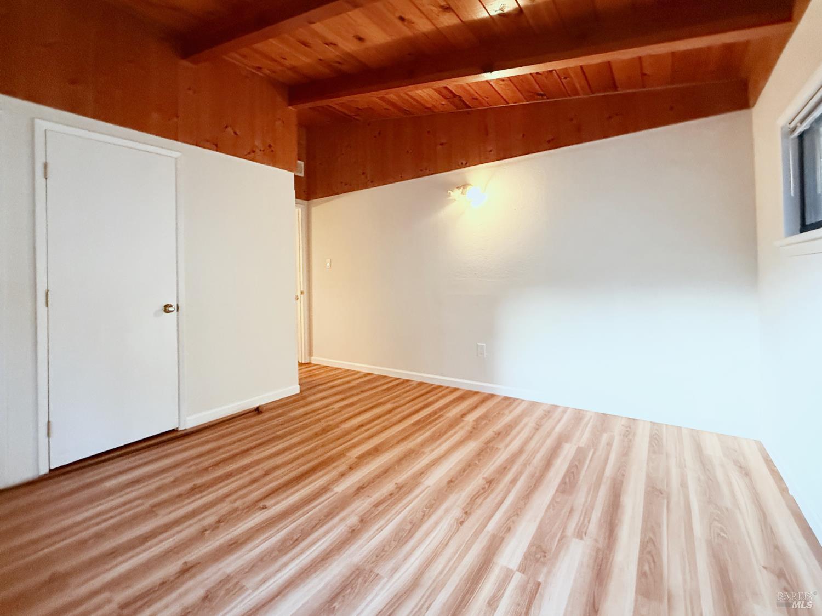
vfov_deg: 85.6
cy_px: 308
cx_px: 411
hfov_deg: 102.1
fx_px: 332
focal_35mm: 14
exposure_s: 1/60
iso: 640
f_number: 2.2
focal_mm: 2.22
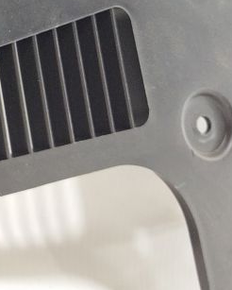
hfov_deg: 13.7
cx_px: -155
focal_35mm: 103
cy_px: -7
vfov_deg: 18.1
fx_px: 883
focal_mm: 4.71
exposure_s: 1/50
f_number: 1.79
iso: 147
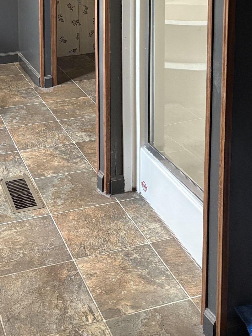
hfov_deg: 25.9
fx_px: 544
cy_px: -18
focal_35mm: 56
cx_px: 78
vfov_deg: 31.2
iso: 400
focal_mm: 5.96
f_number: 1.6
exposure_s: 1/60
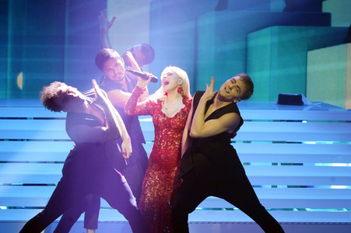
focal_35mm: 312
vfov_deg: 4.4
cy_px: 116
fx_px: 3040
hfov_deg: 6.6
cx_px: 176
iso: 6400
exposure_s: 1/250
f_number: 6.3
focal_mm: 312
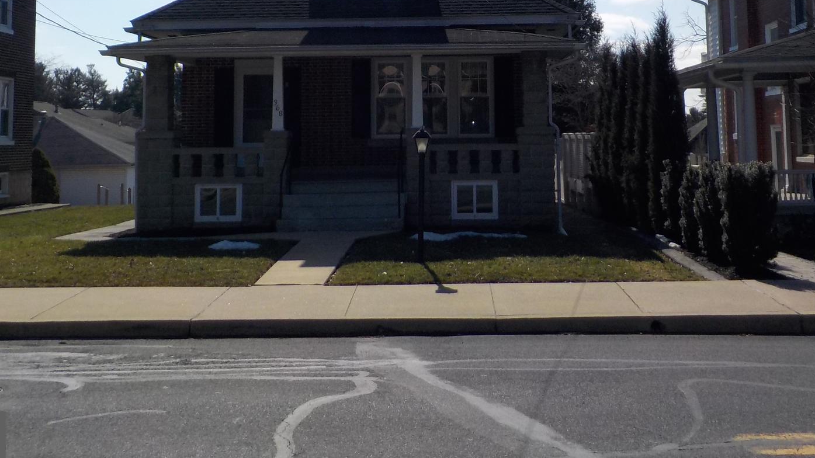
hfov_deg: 42.8
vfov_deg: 23.9
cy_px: 11
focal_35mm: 48
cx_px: 458
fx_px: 1037
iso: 125
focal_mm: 4.1
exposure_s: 1/800
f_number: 6.6
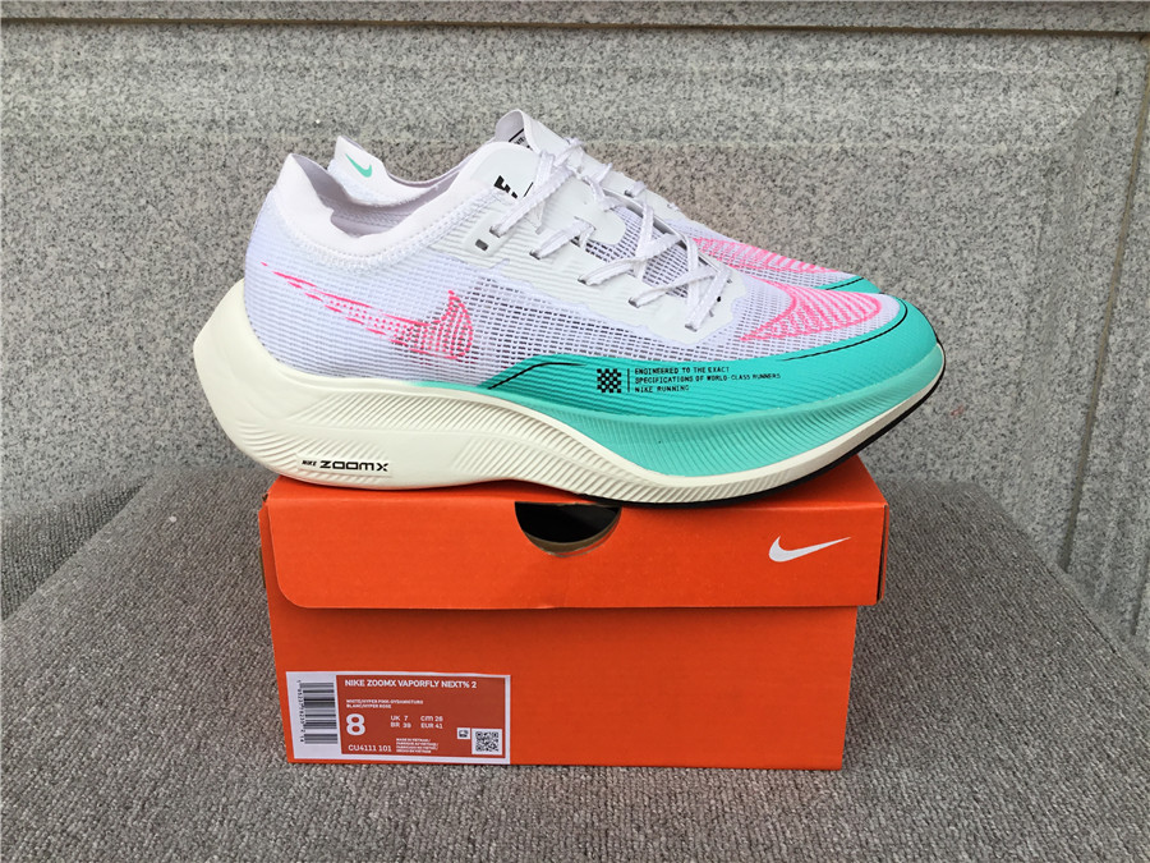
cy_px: 432
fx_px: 1030
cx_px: 575
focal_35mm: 31
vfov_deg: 45.4
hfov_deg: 58.4
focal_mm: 3.3
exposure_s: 1/252
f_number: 2.4
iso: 25
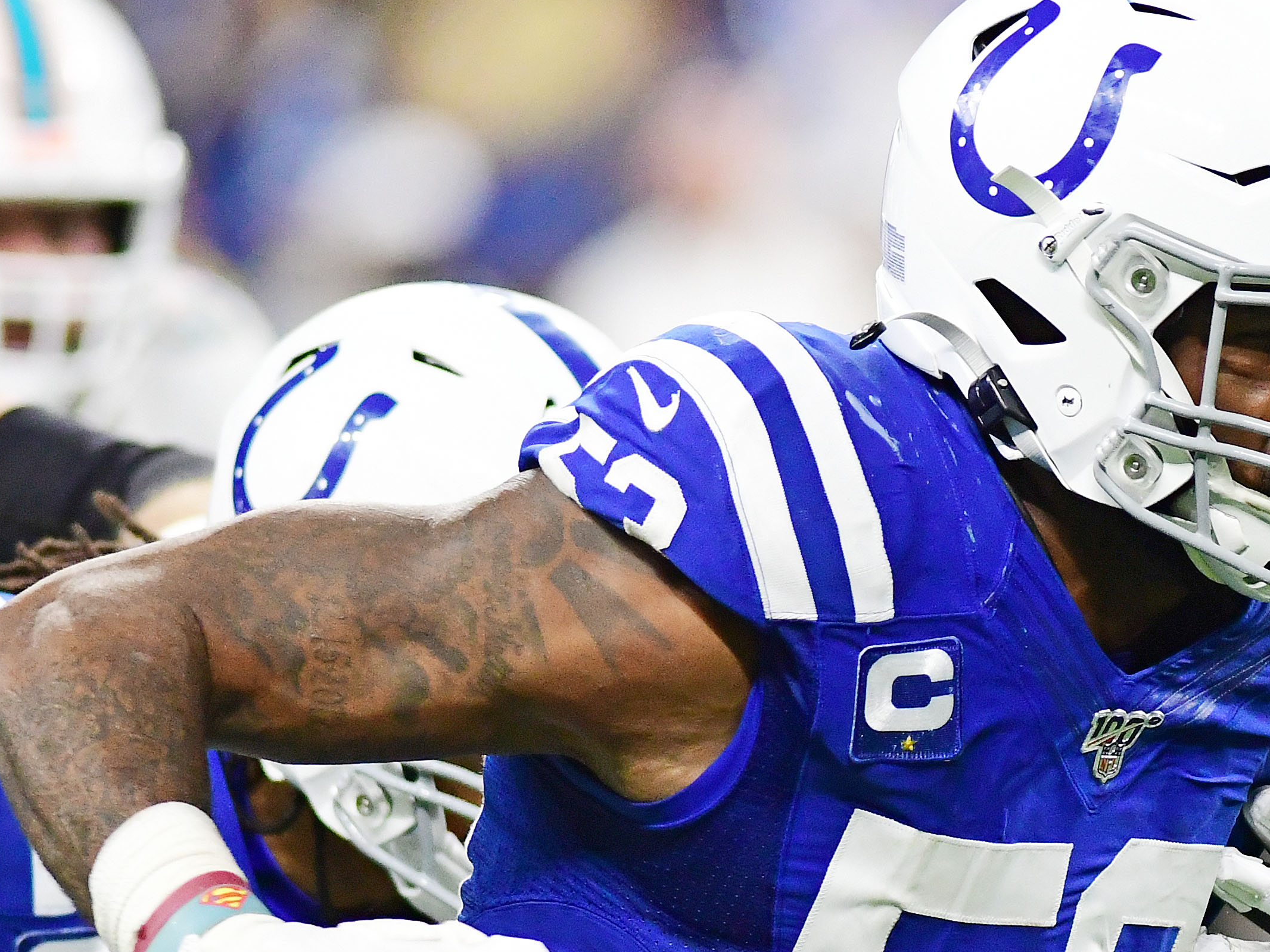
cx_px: 1254
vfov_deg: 1.3
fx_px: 41458
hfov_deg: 1.8
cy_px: 997
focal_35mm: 1130
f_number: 3.2
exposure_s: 1/2000
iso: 3200
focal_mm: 300
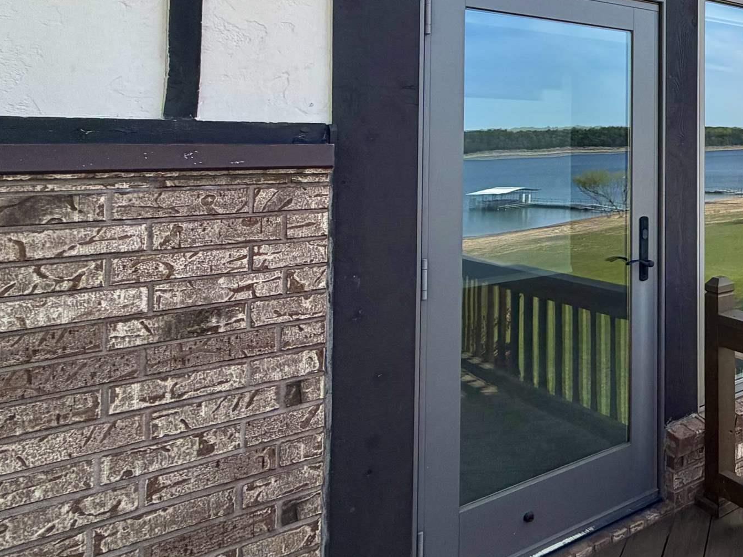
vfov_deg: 42.4
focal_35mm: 32
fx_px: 687
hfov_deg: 43.6
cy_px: 120
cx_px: 821
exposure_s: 1/770
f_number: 2.2
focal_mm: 2.22
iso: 25
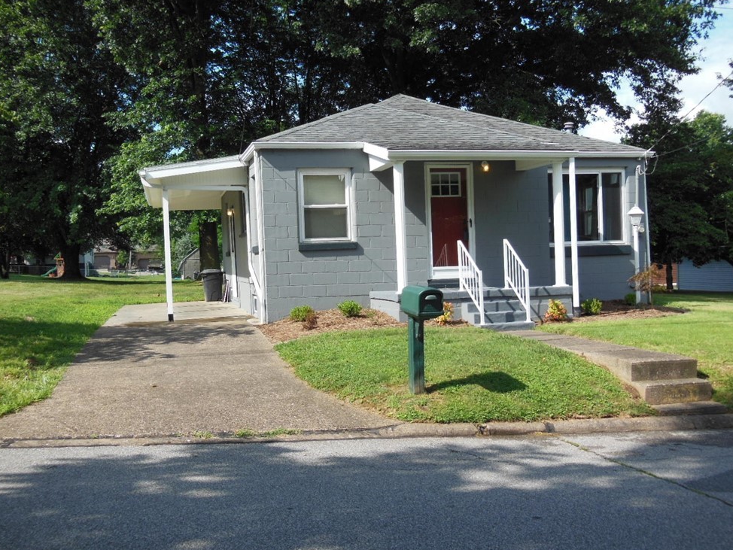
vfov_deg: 35.1
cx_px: 355
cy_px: 284
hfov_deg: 45.8
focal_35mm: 41
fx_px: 868
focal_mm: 6.9
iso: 125
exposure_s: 1/500
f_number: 4.1
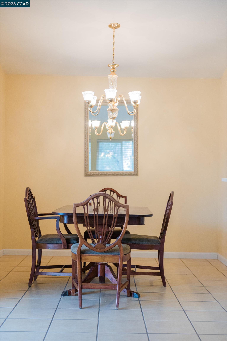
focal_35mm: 56
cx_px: 114
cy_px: 170
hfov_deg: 24.2
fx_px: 530
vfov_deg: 35.7
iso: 2500
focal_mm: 56
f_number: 2.8
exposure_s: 1/250
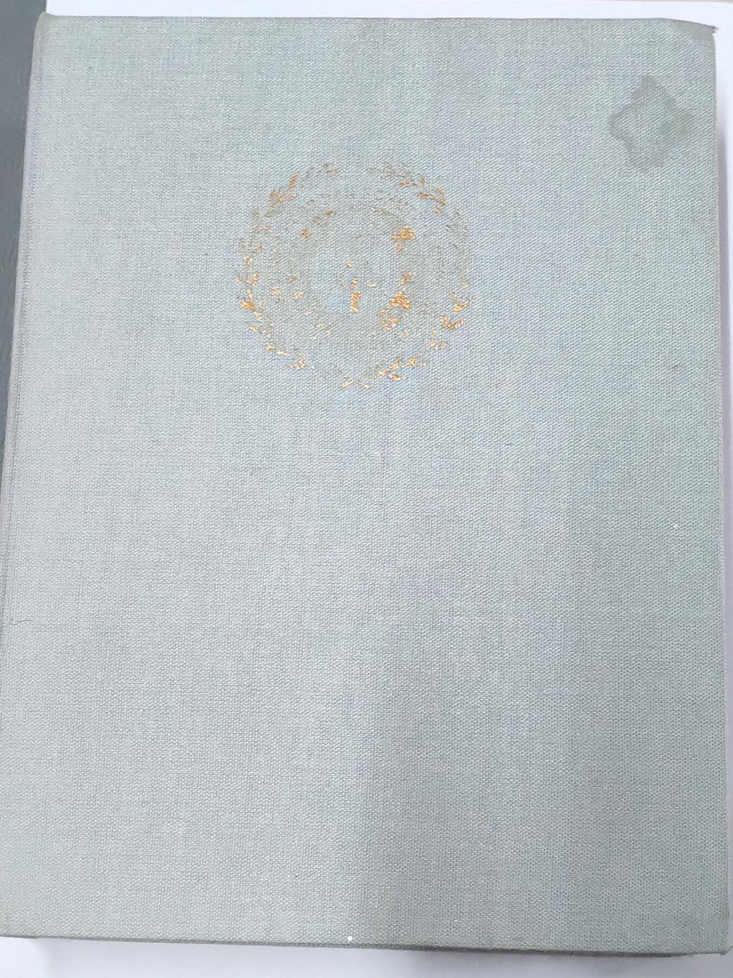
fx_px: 1920
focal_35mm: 68
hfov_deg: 21.6
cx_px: 366
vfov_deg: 28.6
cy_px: 489
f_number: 1.95
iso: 640
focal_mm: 5.52
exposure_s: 1/20
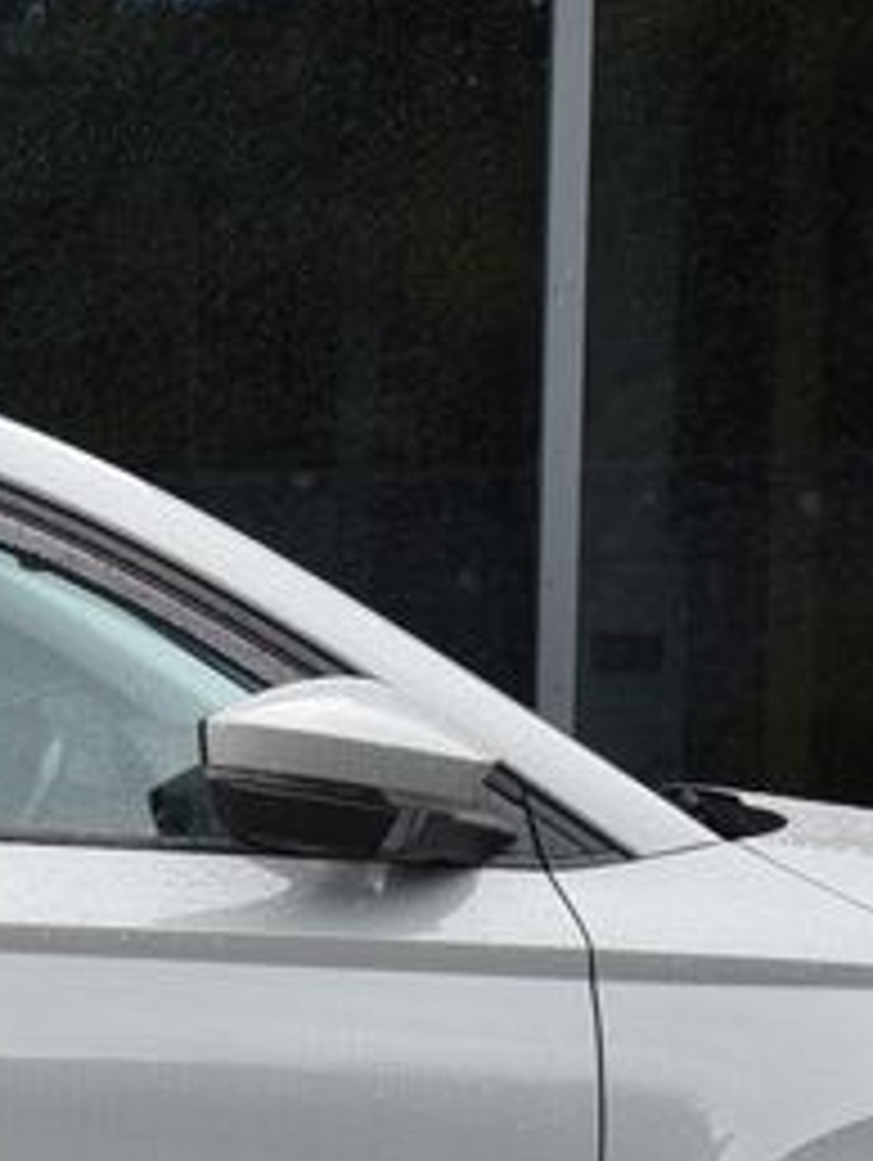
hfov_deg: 11.7
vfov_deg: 15.8
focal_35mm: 122
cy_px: 1161
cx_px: -418
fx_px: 4096
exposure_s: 1/200
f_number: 7.1
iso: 500
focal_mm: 32
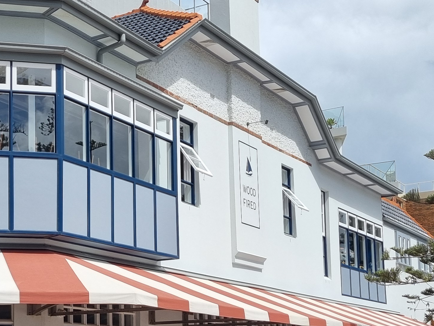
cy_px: 258
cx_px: 78
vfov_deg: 20.2
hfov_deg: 26.5
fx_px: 903
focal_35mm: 72
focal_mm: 5.4
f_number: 1.8
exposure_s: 1/4144
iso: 50
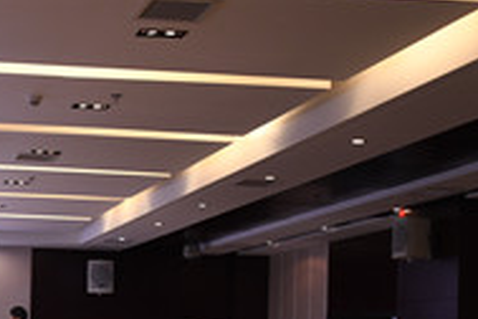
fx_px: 1195
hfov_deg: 21.4
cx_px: -53
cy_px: 333
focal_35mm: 90
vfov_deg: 14.9
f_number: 4.5
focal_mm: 34
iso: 1250
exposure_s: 1/80
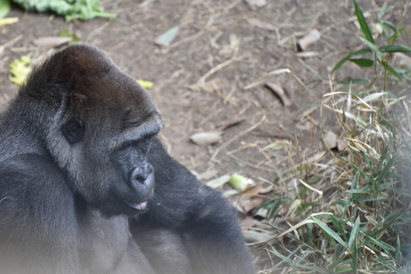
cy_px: 119
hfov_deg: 5.4
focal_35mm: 385
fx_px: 4396
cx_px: 157
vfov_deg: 3.6
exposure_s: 1/640
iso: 1800
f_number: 5.6
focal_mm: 300
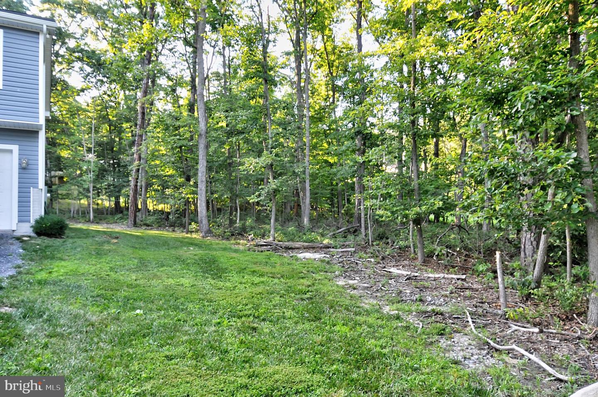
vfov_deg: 53.0
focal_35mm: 24
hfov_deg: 73.8
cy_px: 198
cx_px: 299
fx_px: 398
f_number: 8
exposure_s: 1/60
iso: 800
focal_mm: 16
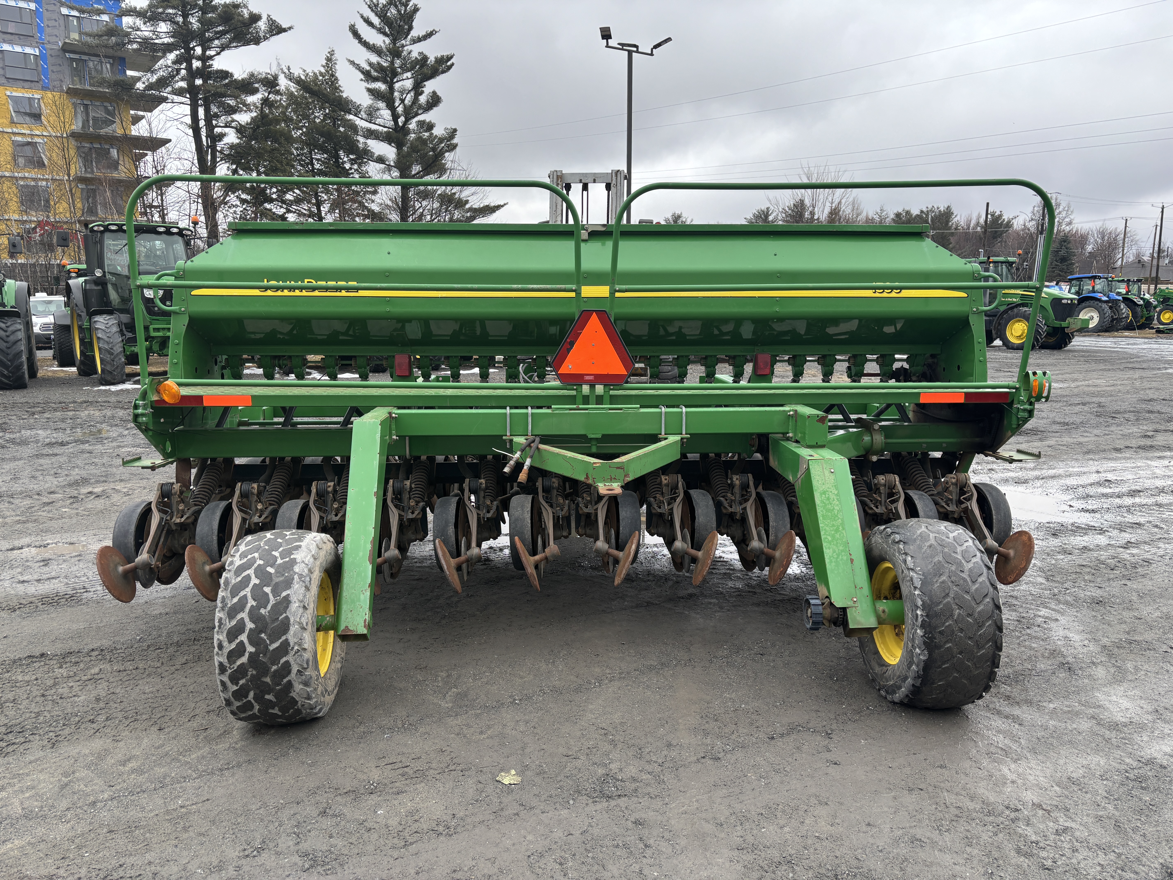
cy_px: 440
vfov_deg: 53.1
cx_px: 586
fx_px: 881
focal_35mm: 26
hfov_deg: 67.3
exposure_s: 1/361
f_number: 1.6
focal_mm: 5.96
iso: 50
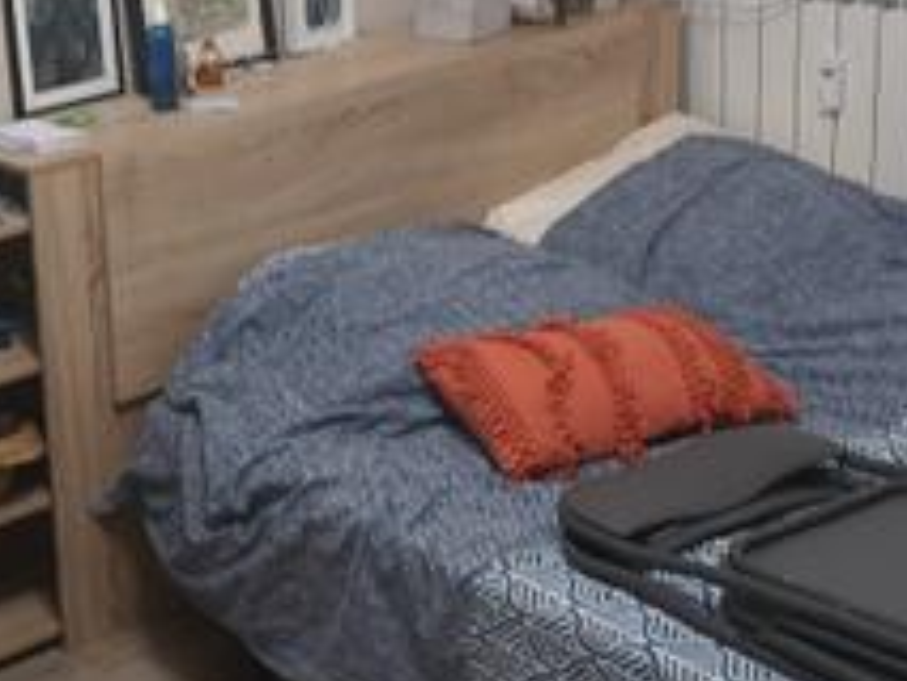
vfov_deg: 19.4
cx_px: 153
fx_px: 1992
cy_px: 234
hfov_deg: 25.1
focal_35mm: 76
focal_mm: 5.58
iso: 500
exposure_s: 1/25
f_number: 1.8
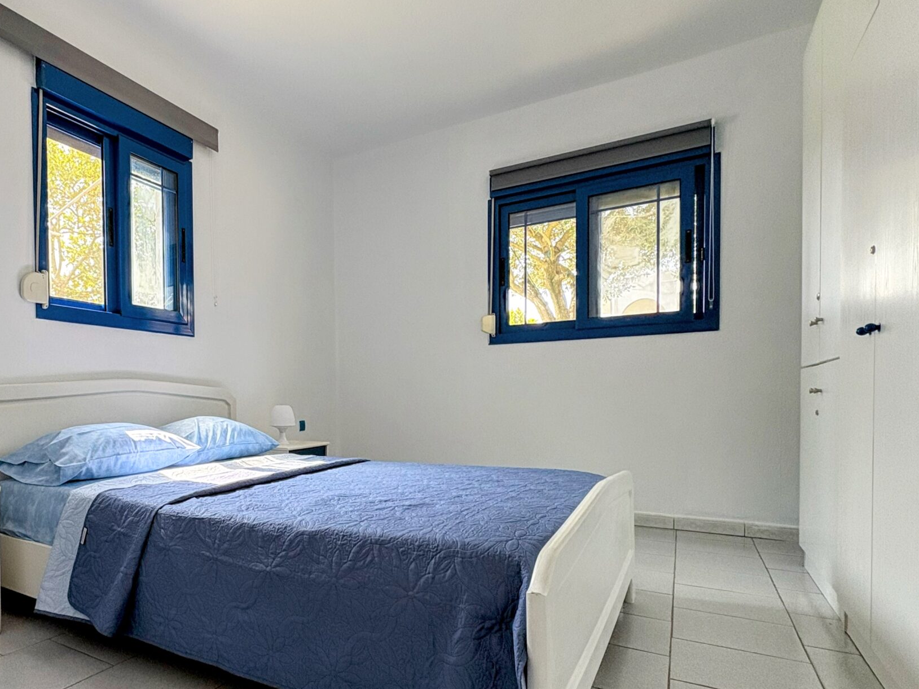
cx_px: 266
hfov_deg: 72.7
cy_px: 413
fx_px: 584
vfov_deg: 60.6
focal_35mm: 22
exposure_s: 1/130
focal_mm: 2.22
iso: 100
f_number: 2.2
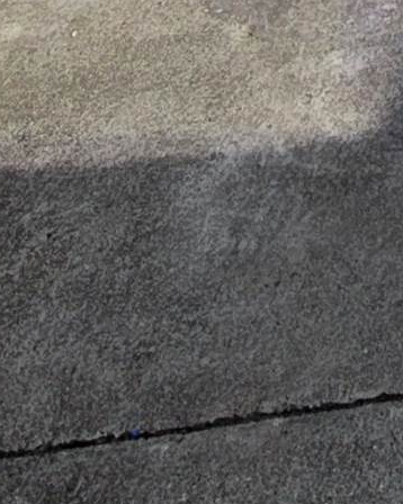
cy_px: -722
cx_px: 818
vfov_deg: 14.3
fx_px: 1298
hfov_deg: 14.5
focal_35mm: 87
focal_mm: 2.2
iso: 64
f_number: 2.2
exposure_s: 1/1318
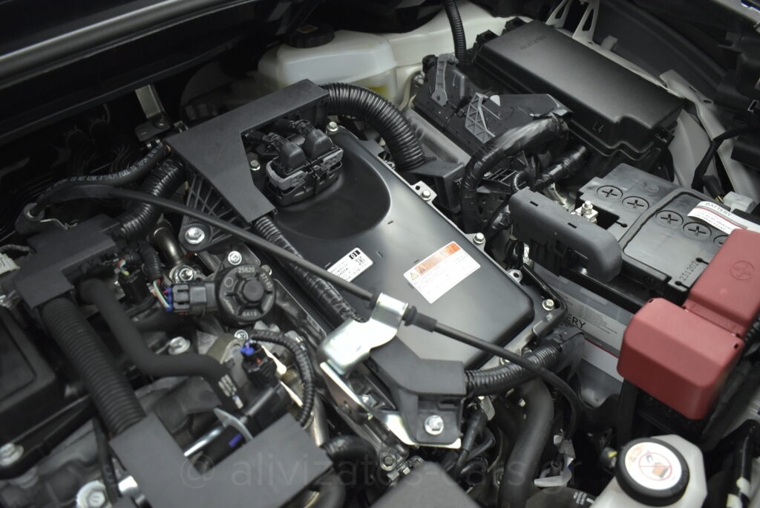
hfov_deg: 61.9
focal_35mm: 30
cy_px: 254
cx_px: 380
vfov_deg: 43.7
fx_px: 634
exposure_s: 1/60
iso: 1600
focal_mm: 20
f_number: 3.5
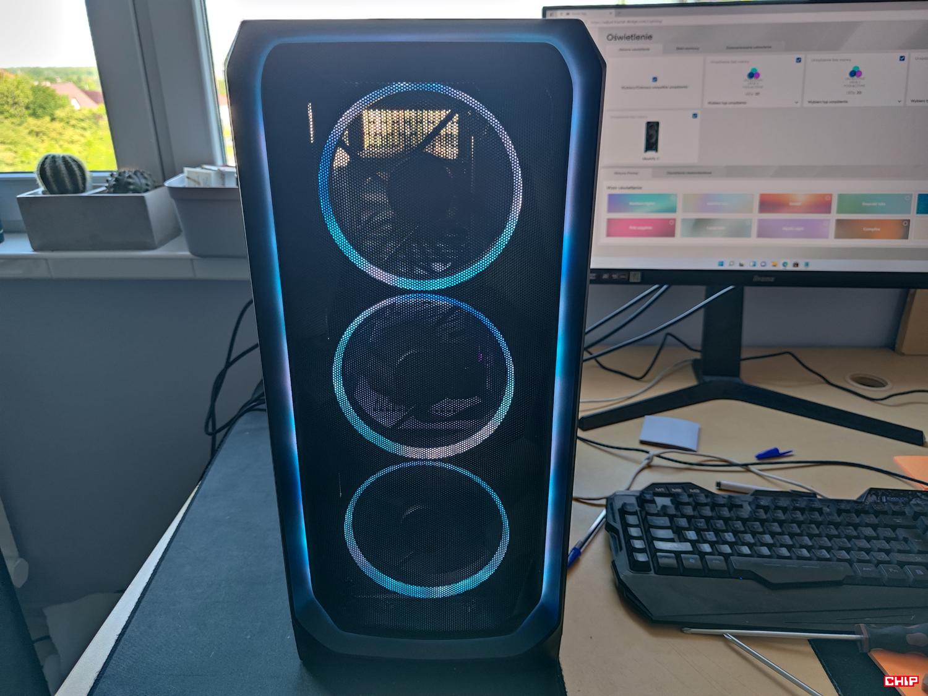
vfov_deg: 56.8
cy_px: 348
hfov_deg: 71.6
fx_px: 643
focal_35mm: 24
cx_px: 464
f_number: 1.85
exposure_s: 1/25
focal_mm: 6.78
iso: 400
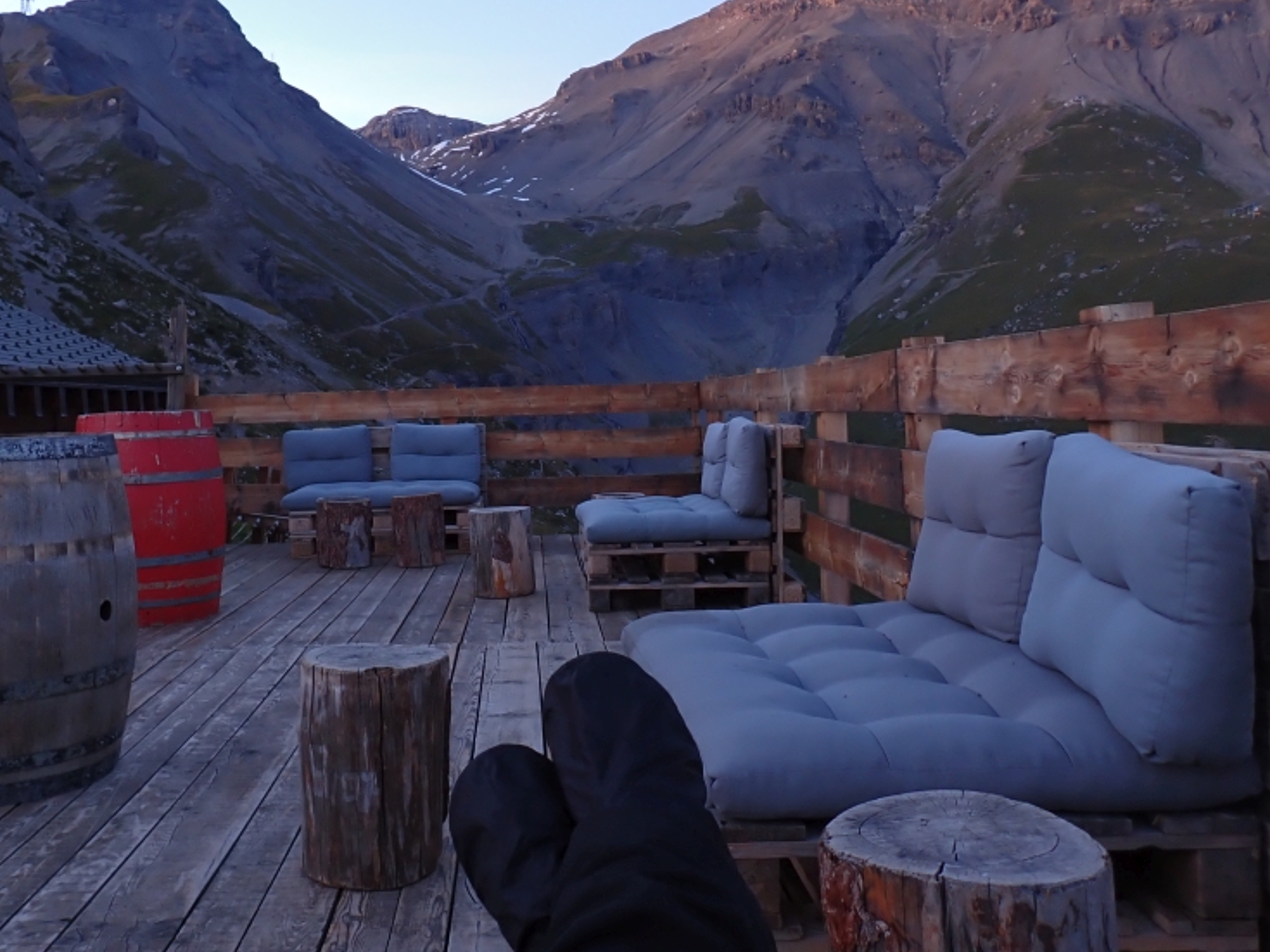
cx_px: 487
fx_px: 1247
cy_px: 401
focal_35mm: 34
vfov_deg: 41.7
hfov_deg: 53.5
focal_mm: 4.5
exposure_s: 1/2.5
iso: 100
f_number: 2.8
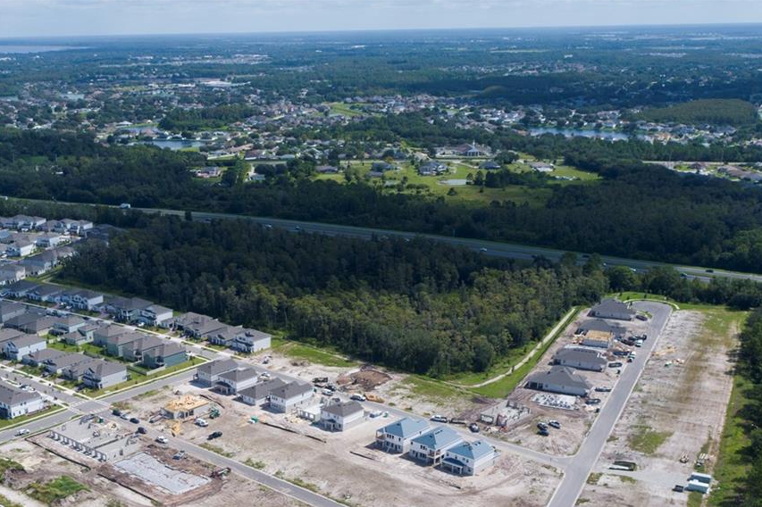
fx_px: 952
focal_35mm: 45
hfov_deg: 42.8
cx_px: 237
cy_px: 470
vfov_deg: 28.5
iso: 100
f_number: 4.5
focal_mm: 8.8
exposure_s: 1/160
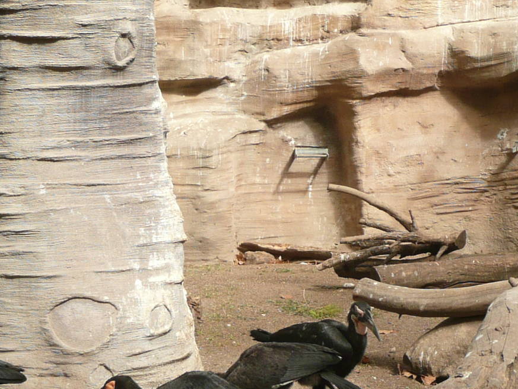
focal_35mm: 88
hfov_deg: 22.2
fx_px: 1317
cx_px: 294
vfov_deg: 16.8
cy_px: 255
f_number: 3.5
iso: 100
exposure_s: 1/100
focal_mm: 5.2
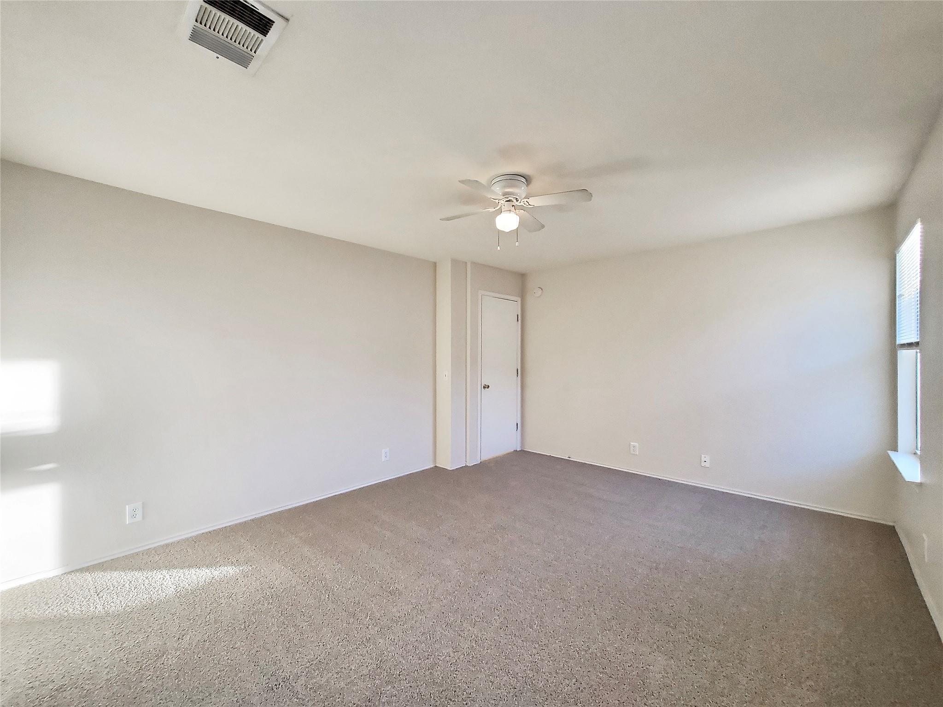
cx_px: 472
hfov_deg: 106.2
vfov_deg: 89.9
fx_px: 354
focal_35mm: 13
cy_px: 354
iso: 160
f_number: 2.2
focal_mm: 1.8
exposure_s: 1/60
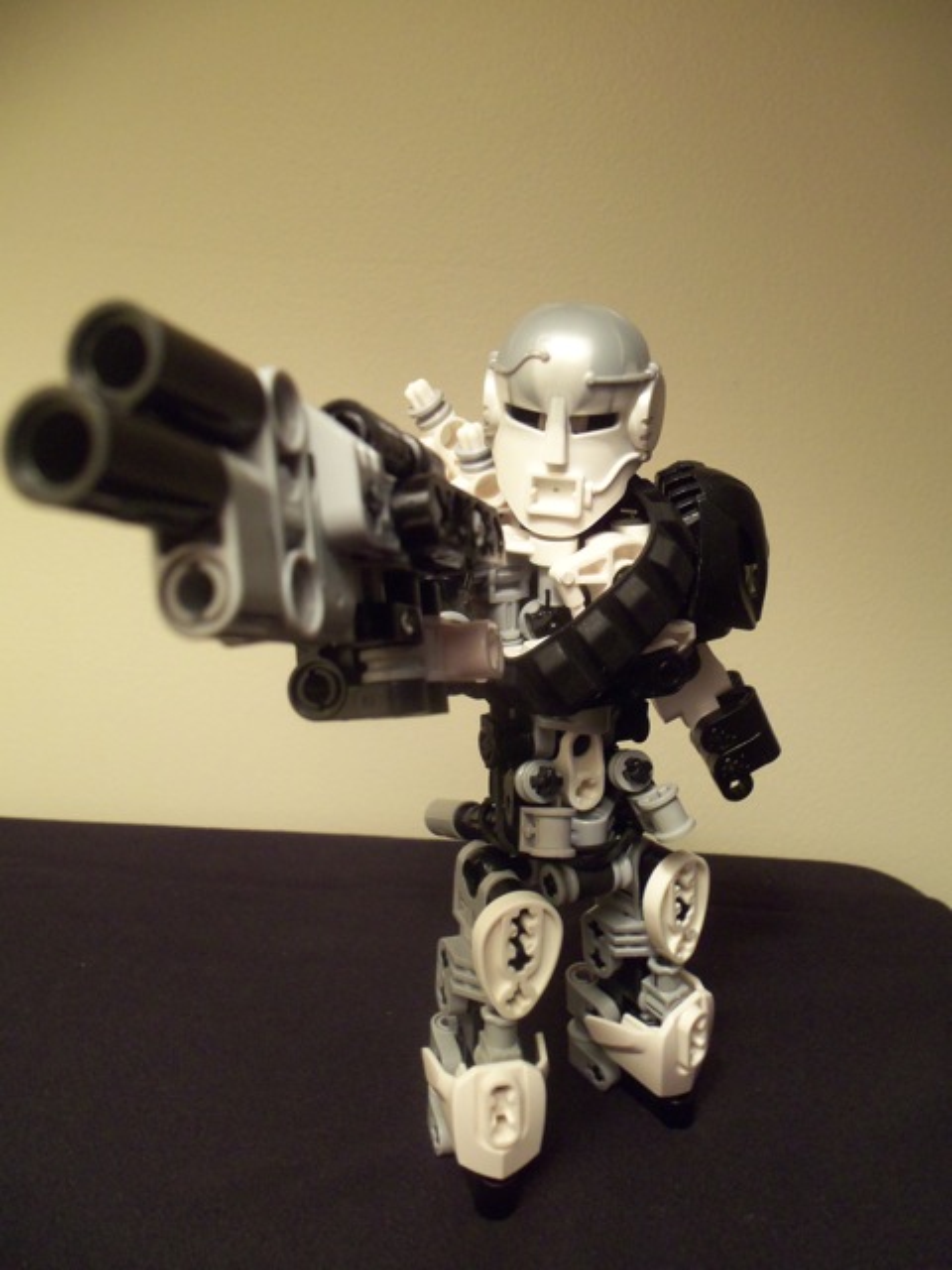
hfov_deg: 48.2
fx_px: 1063
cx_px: 476
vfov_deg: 61.7
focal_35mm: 29
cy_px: 635
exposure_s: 1/30
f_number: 3.4
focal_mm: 5.2
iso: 200
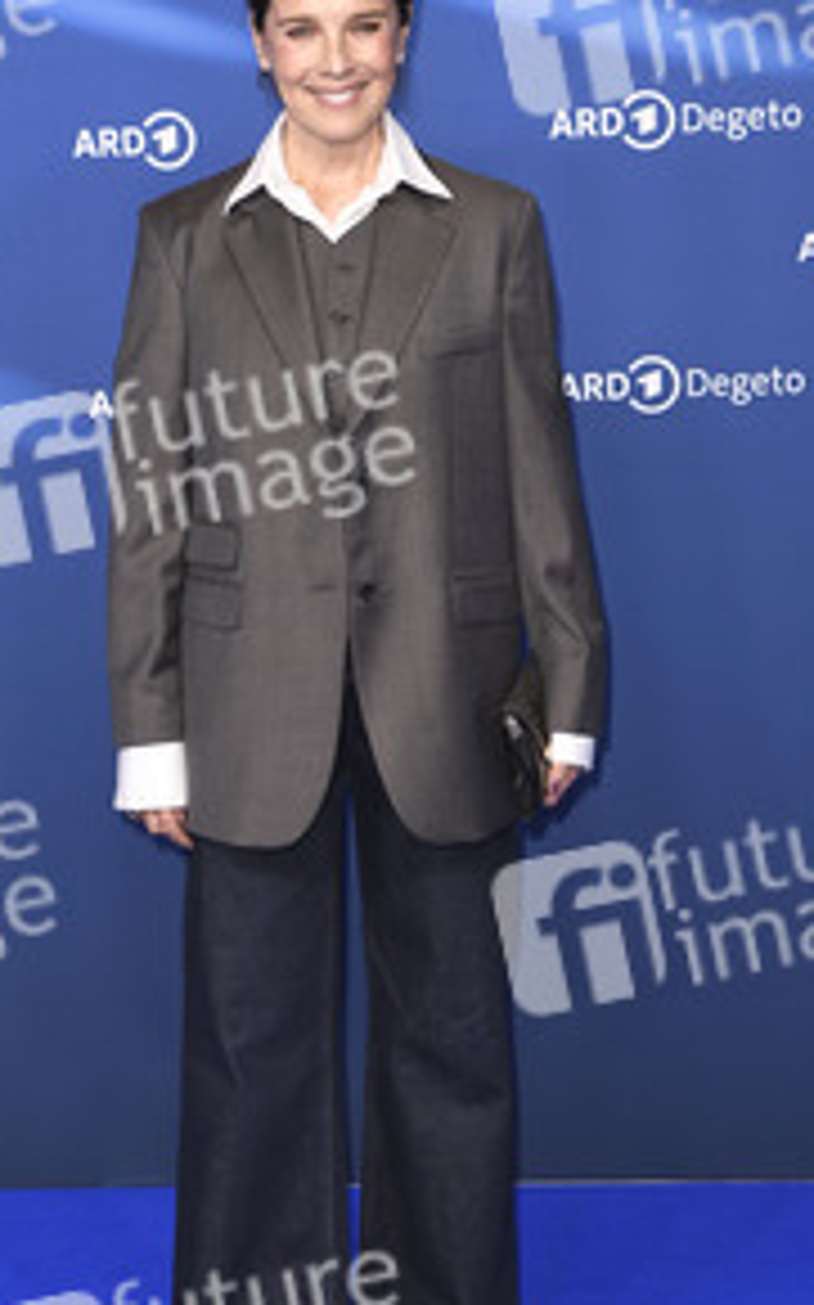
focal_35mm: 87
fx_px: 3091
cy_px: 684
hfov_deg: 15.0
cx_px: 315
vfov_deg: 23.8
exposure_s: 1/320
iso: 800
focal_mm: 62
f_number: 4
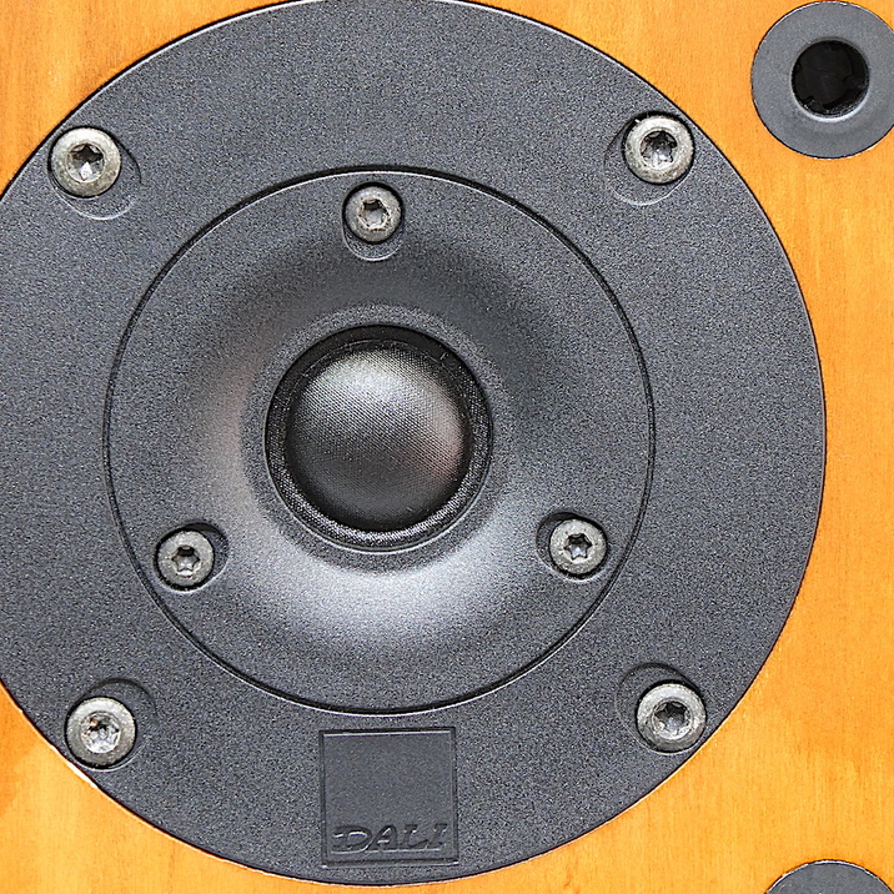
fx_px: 6925
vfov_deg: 7.4
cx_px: 375
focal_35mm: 237
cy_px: 447
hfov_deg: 7.4
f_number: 5.6
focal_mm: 35.8
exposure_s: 1/1.3
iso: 200
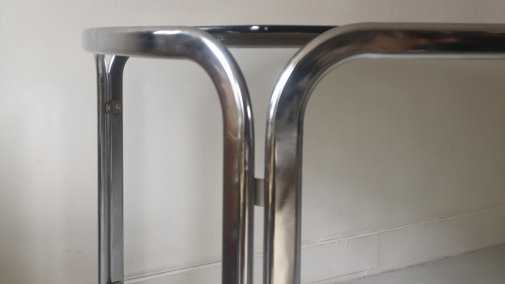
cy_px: 81
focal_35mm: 40
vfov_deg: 29.4
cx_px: 255
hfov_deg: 50.5
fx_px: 536
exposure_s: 1/33.3
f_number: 1.8
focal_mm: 3.95
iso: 250
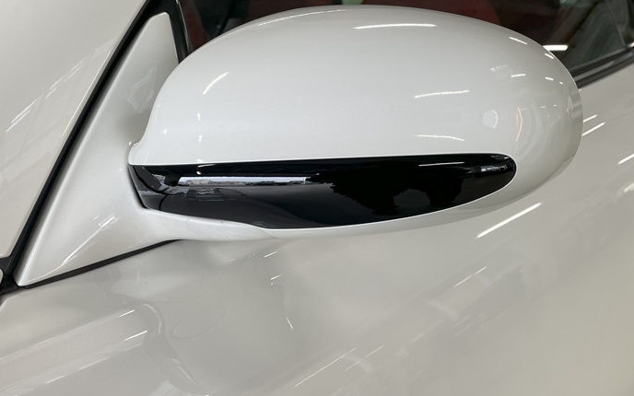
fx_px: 708
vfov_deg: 31.2
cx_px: 311
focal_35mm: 41
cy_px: 215
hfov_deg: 48.2
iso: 40
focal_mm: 4.2
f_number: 1.6
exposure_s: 1/121
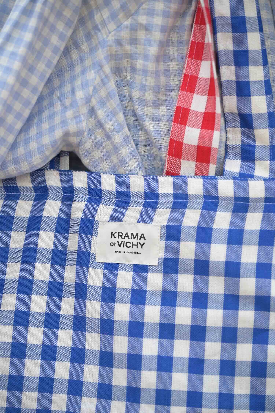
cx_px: 138
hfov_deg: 13.3
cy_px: 206
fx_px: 1180
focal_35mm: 103
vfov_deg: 19.8
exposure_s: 1/400
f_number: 4
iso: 250
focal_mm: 103
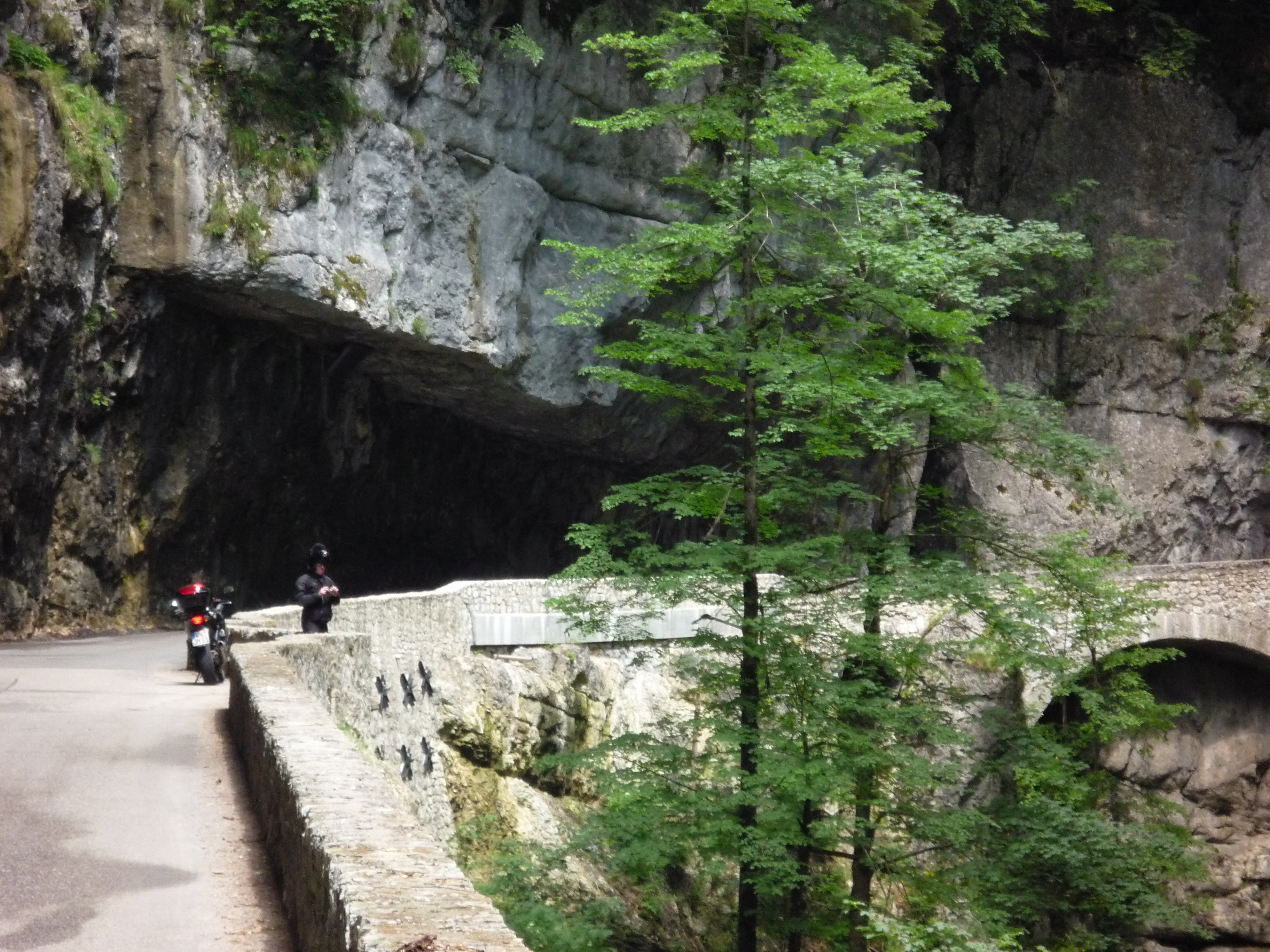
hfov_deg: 13.2
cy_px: 476
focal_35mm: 150
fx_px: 5503
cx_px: 635
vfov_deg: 9.9
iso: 400
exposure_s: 1/125
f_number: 5.9
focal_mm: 26
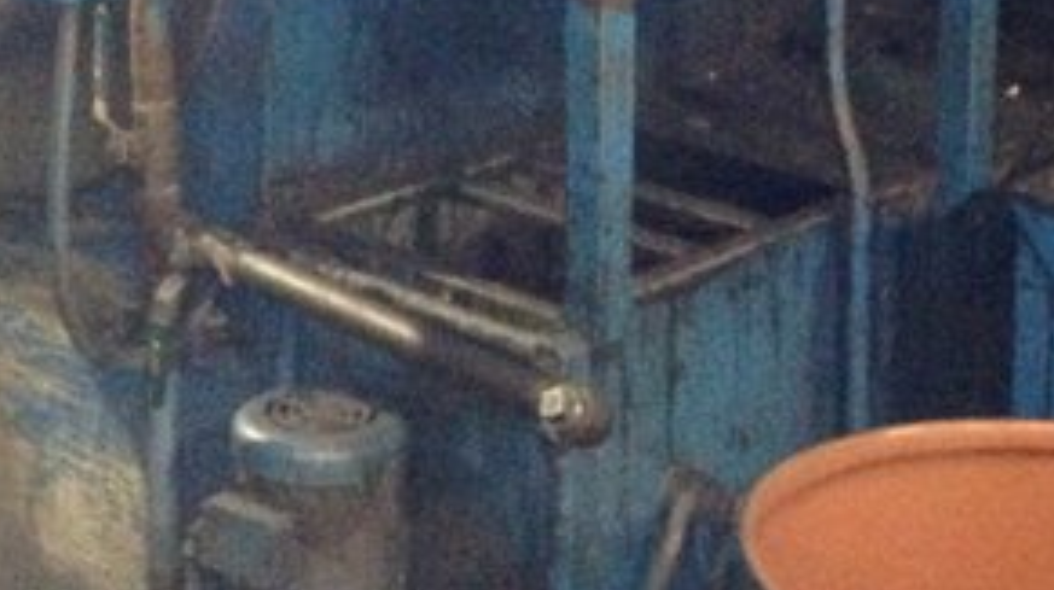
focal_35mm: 99
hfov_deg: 21.6
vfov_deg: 11.7
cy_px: -290
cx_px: 507
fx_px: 2764
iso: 640
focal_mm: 4.12
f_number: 2.4
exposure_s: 1/16
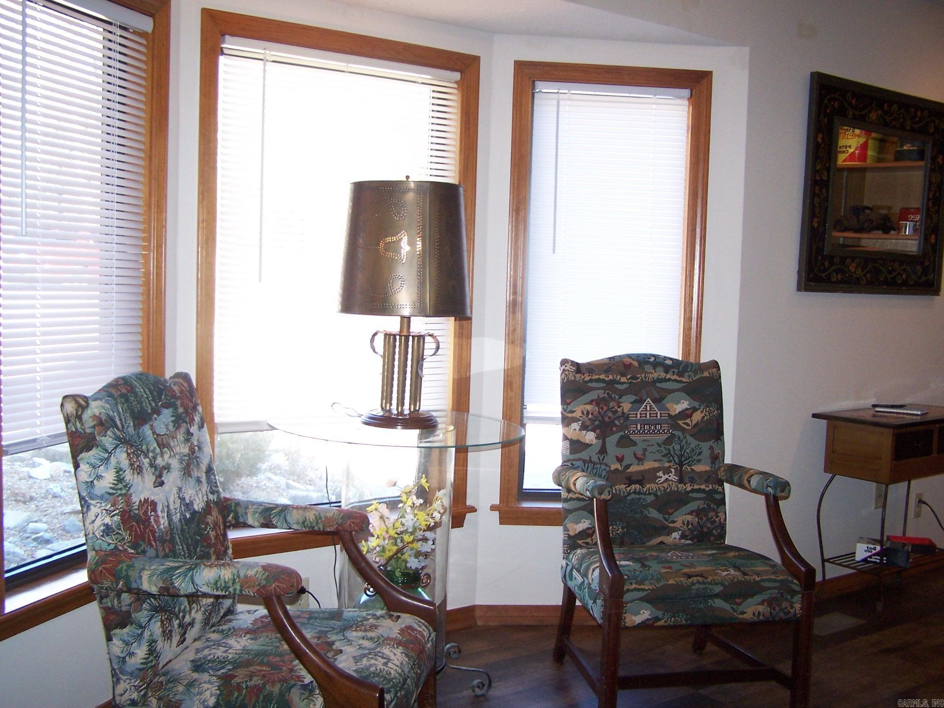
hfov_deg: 49.0
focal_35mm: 38
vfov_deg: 37.7
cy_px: 354
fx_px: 1036
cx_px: 472
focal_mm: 6.3
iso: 140
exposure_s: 1/60
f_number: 2.8
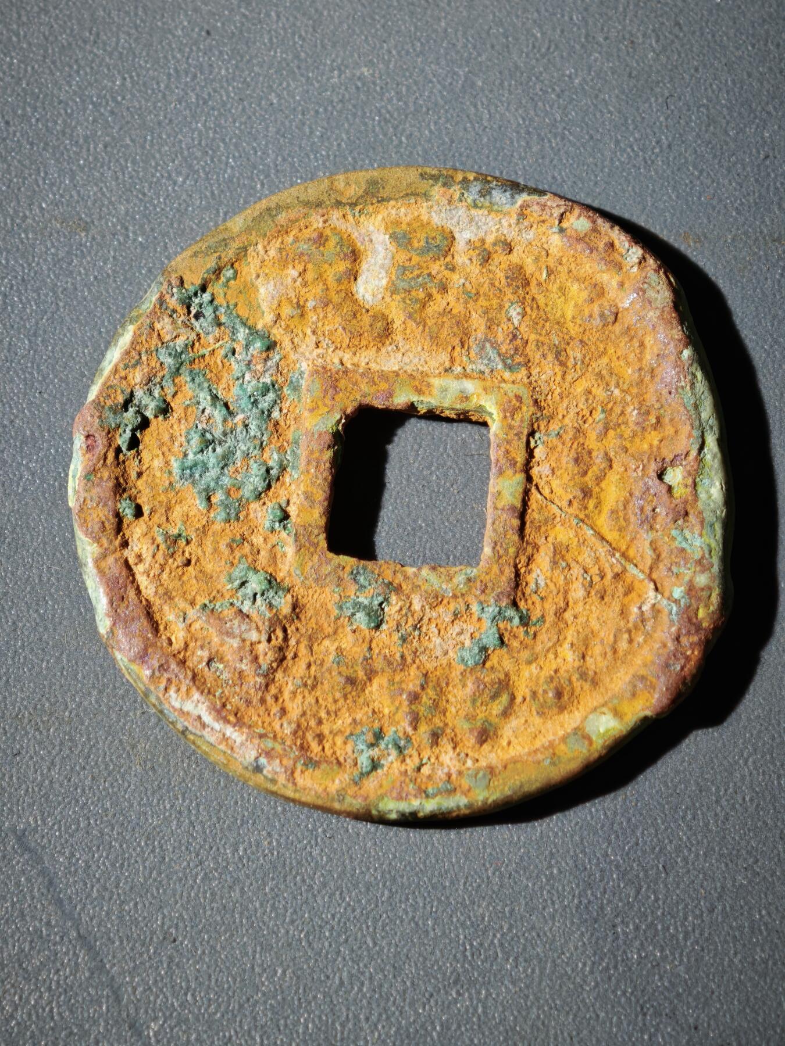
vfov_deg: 17.1
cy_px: 523
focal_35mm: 115
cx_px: 392
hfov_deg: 12.9
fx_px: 3477
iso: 250
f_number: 2
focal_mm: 9
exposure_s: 1/100
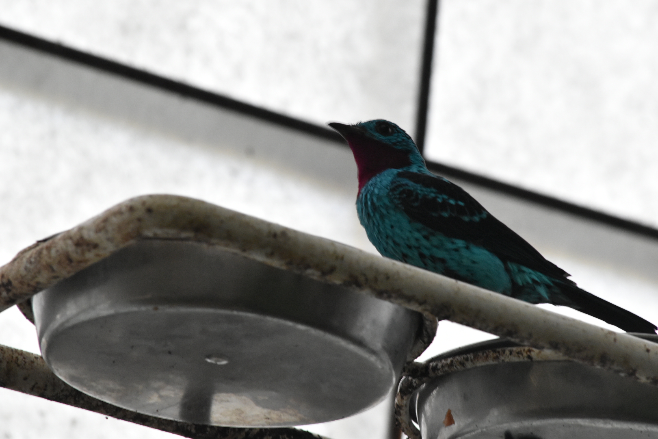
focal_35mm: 360
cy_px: 220
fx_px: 6579
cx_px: 329
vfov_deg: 3.8
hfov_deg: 5.7
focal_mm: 240
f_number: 8
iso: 4000
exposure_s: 1/80
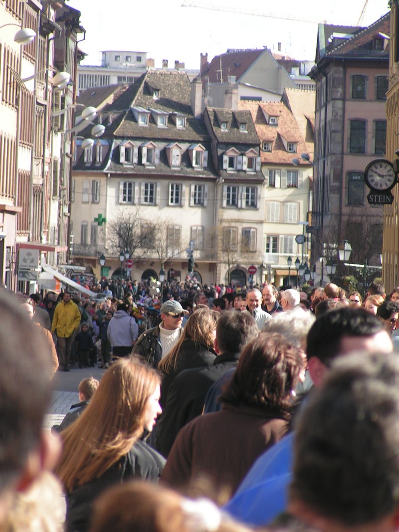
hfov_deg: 5.3
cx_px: 200
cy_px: 266
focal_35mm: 283
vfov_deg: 7.0
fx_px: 4350
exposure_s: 1/200
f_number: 4
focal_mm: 43.3
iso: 50
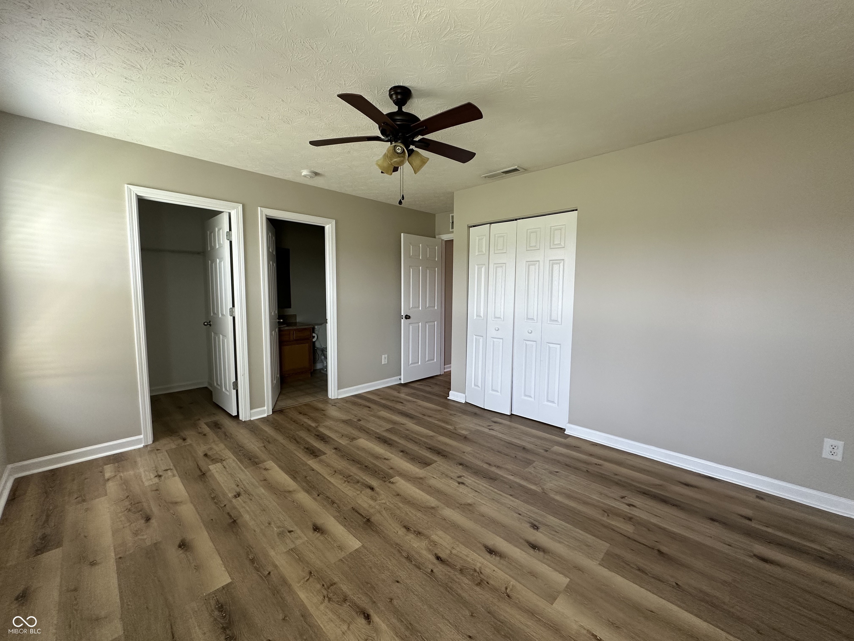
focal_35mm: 14
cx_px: 427
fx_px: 345
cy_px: 320
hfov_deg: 102.1
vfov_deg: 85.7
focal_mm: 2.22
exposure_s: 1/99
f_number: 2.2
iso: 160
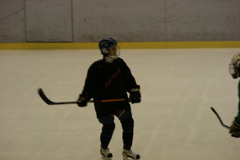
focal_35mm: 240
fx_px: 1599
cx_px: 120
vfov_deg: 5.7
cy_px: 86
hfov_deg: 8.6
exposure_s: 1/53.1
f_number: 3.5
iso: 200
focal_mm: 38.3
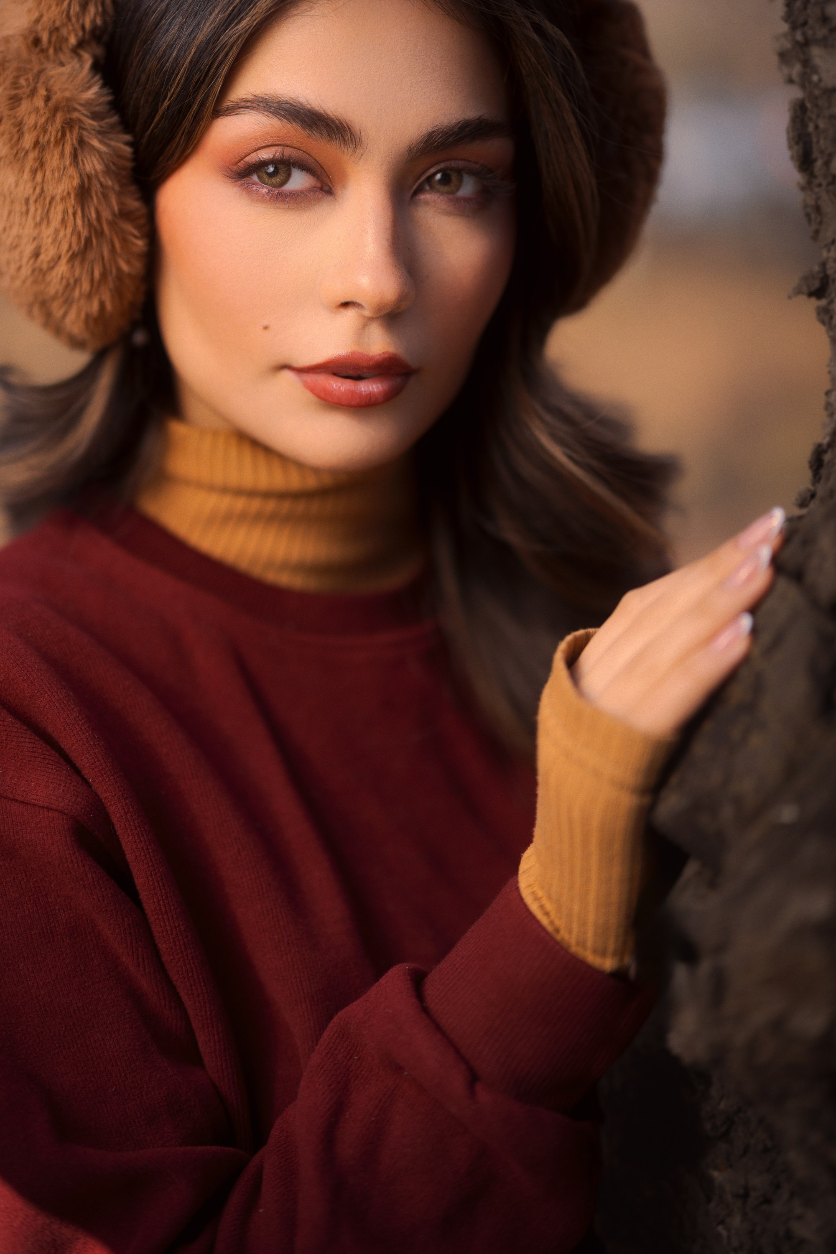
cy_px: 475
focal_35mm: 64
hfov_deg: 21.2
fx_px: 2229
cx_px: 311
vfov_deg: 31.3
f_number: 1.2
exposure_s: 1/2500
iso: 100
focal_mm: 50
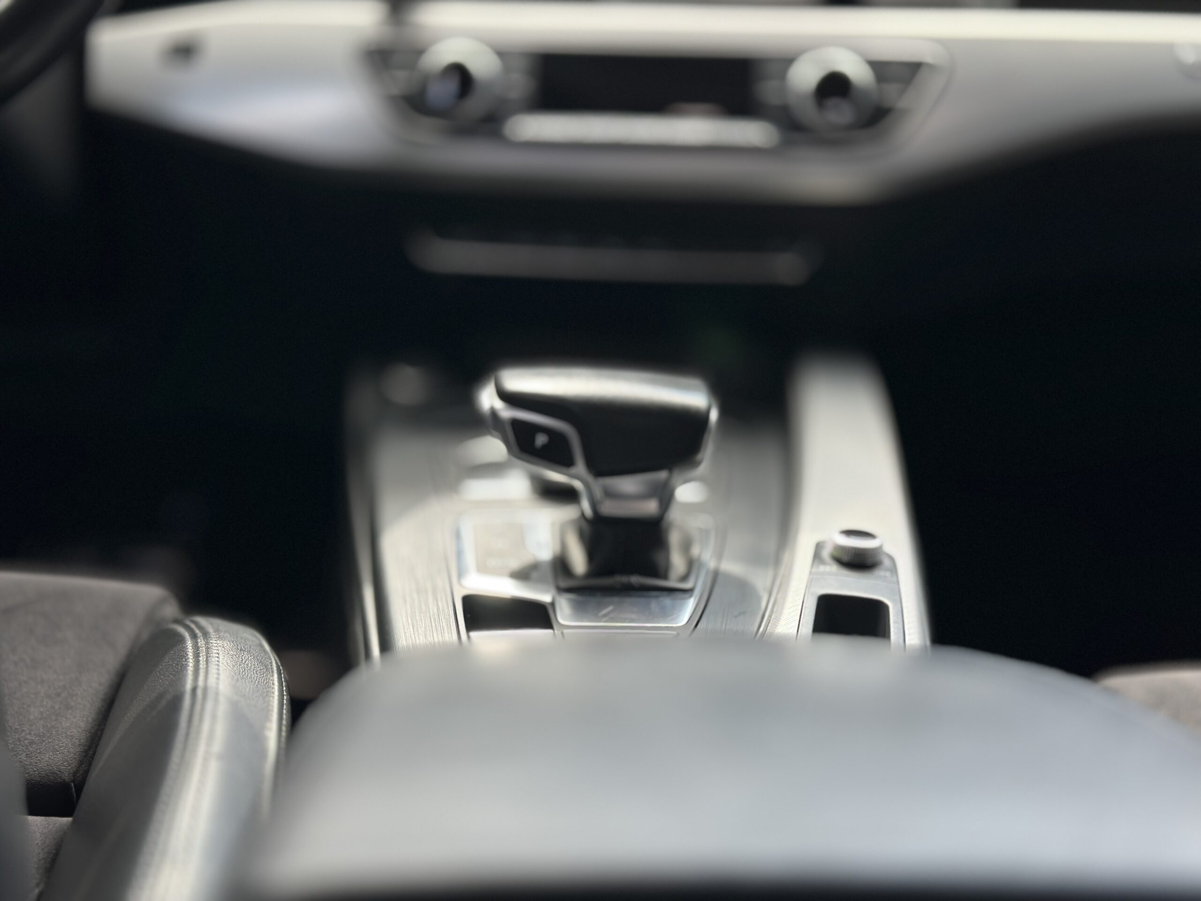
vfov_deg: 30.3
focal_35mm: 48
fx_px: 1665
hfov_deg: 39.7
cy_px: 450
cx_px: 600
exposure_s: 1/310
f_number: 1.78
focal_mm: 6.86
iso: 80
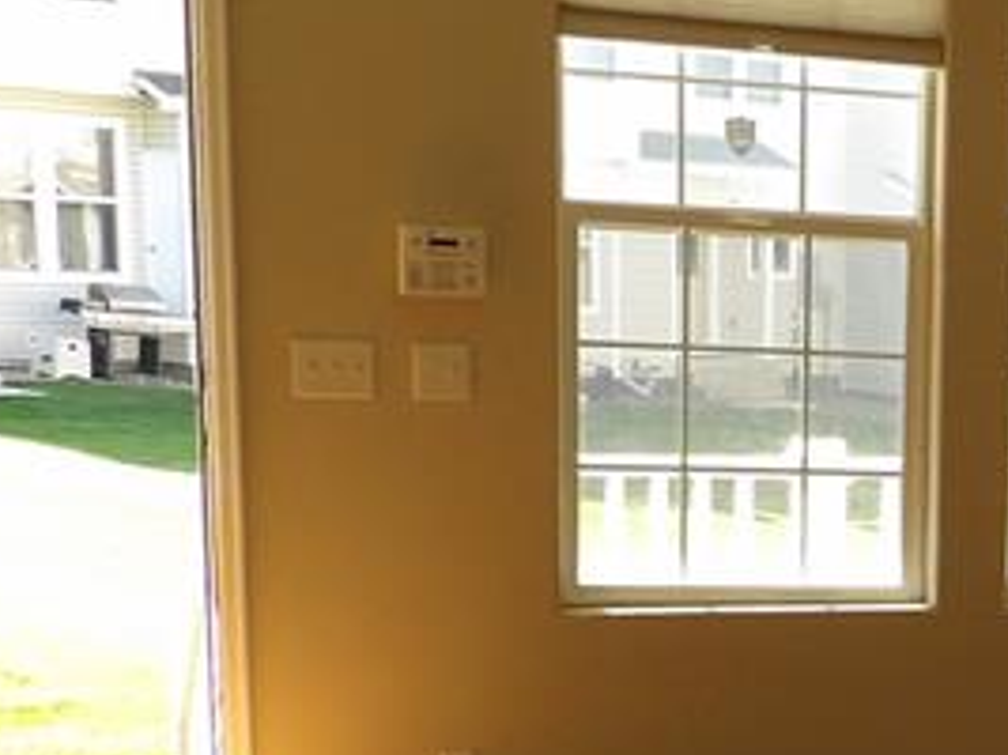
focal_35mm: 92
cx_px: 1389
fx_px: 2678
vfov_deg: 15.5
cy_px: 866
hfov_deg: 19.3
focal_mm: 4.3
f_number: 3.2
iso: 100
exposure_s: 1/100
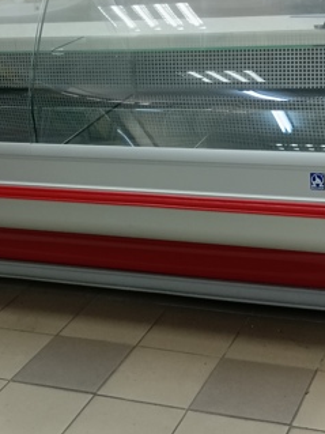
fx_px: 927
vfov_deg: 26.3
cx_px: 129
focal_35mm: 74
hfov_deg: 19.9
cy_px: 176
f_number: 1.9
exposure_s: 1/50
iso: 745
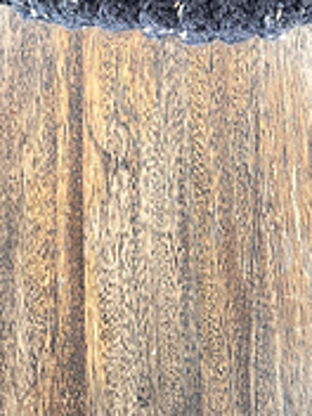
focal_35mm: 68
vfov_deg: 24.8
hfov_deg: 21.6
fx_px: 817
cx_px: 176
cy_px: -125
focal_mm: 6.86
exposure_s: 1/60
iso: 320
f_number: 1.78
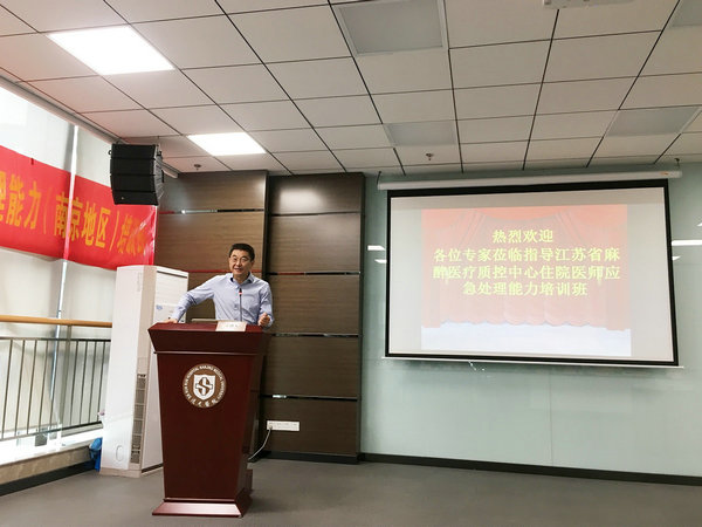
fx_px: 588
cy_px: 264
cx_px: 351
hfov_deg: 61.7
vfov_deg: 48.2
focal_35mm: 29
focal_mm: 4.15
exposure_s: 1/33
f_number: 2.2
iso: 100
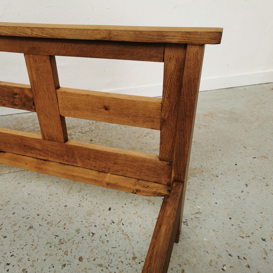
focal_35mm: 32
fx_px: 286
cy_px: 137
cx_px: 108
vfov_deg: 51.1
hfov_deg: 50.7
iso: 50
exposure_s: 1/172
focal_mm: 5.58
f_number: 1.8
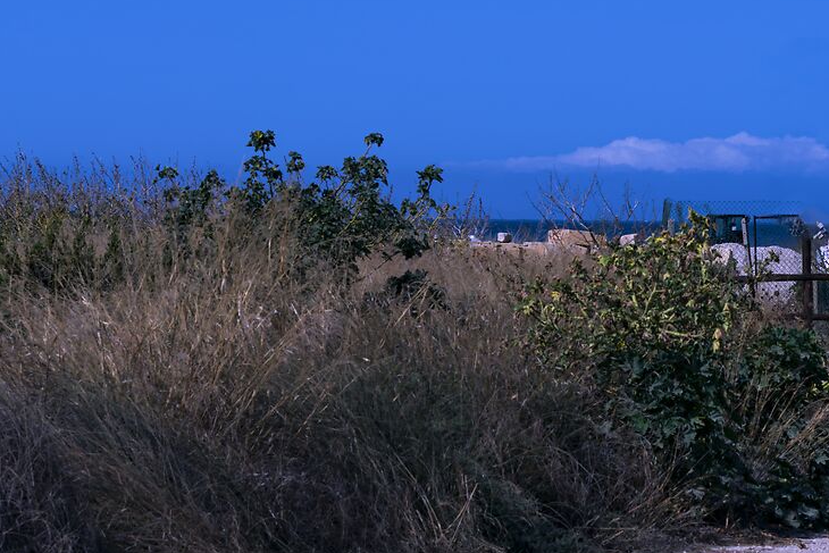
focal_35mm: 263
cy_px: 201
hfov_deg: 7.7
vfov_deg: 5.2
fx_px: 6057
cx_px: 1197
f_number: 11
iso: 100
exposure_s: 1/125
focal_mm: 80
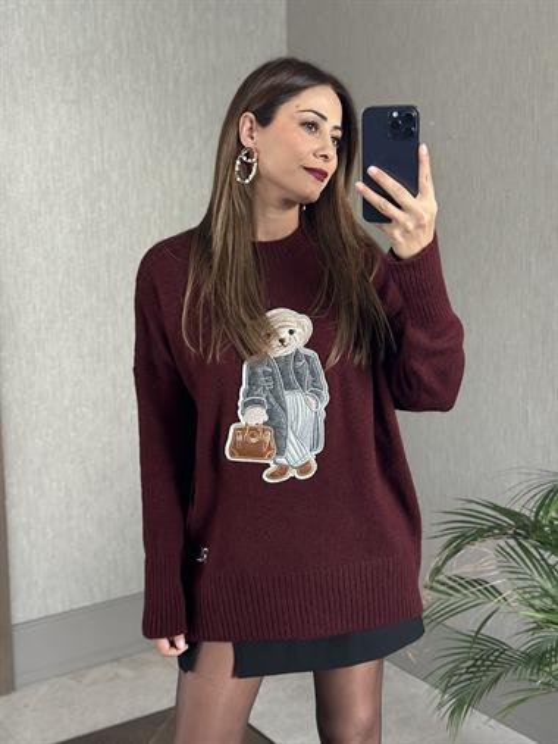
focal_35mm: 48
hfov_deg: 30.3
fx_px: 1031
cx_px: 279
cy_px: 372
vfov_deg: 39.6
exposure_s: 1/60
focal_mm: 6.86
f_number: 1.78
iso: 250
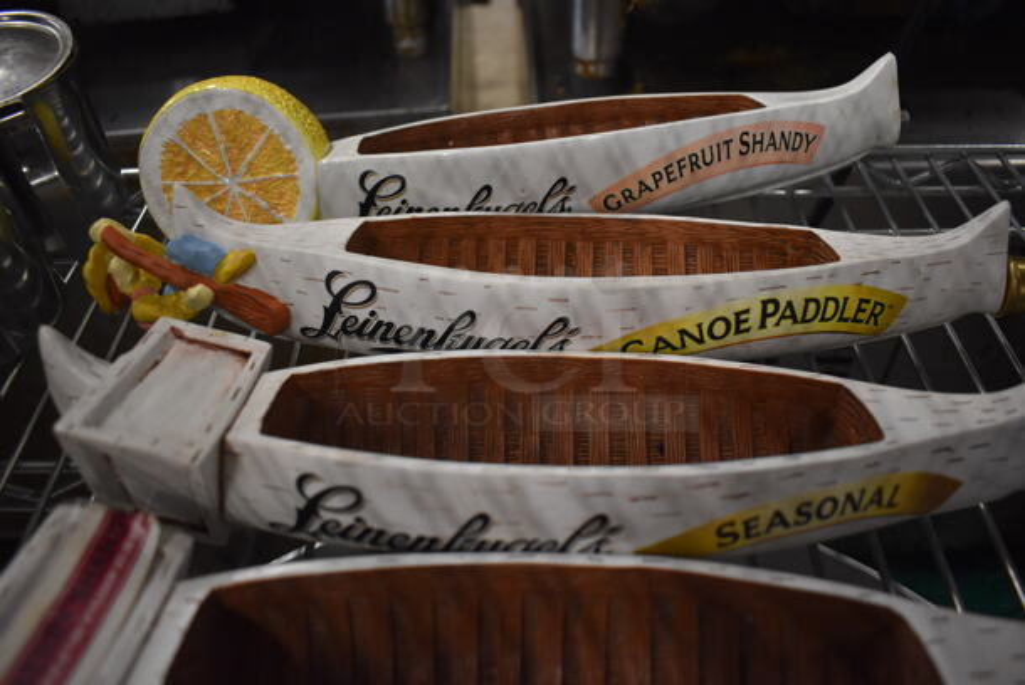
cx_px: 512
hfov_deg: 67.3
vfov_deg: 48.0
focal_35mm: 27
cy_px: 342
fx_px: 769
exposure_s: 1/125
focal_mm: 18
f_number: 3.5
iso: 2000
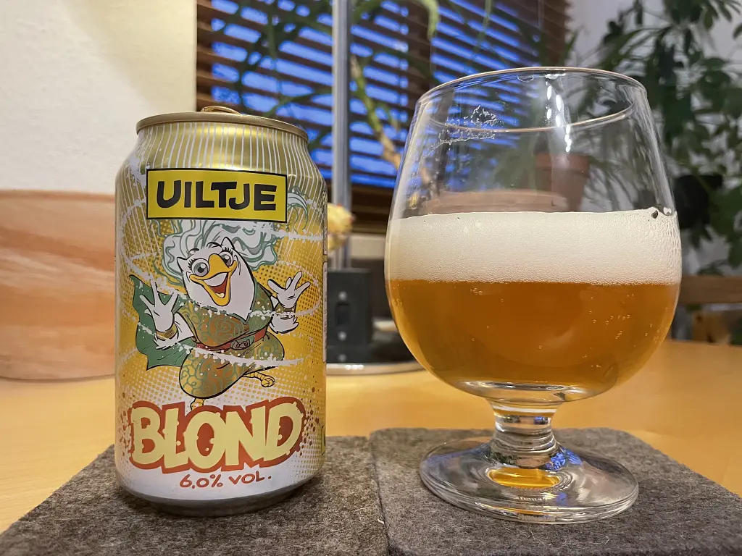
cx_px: 371
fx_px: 557
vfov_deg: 53.1
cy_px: 278
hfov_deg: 67.3
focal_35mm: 26
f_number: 1.6
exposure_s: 1/50
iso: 320
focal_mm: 4.2
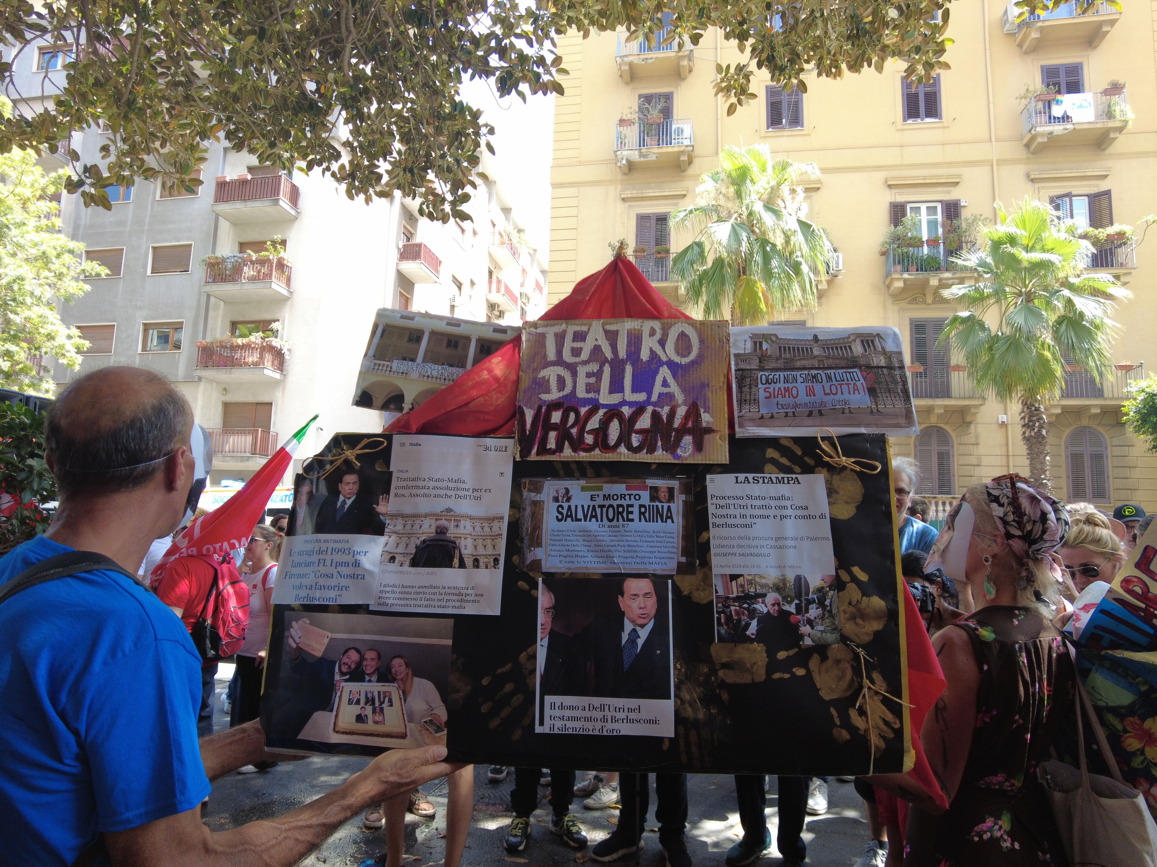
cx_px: 578
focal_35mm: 20
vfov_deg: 66.0
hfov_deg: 81.7
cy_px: 434
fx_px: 668
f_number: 1.8
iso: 100
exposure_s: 1/80
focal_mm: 4.4
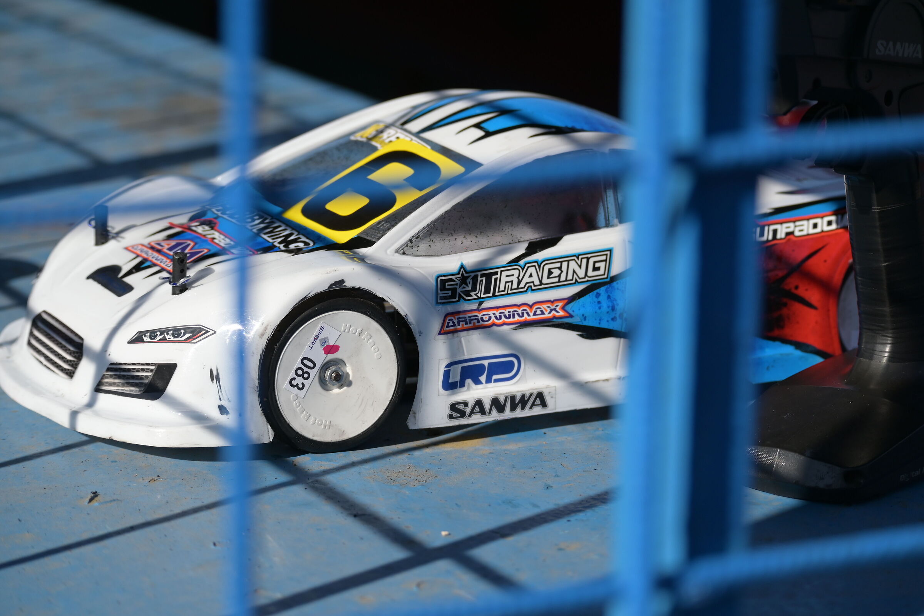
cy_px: 308
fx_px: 2926
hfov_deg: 17.9
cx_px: 462
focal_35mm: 114
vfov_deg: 12.0
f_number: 4.8
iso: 200
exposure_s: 1/2000
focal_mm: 76
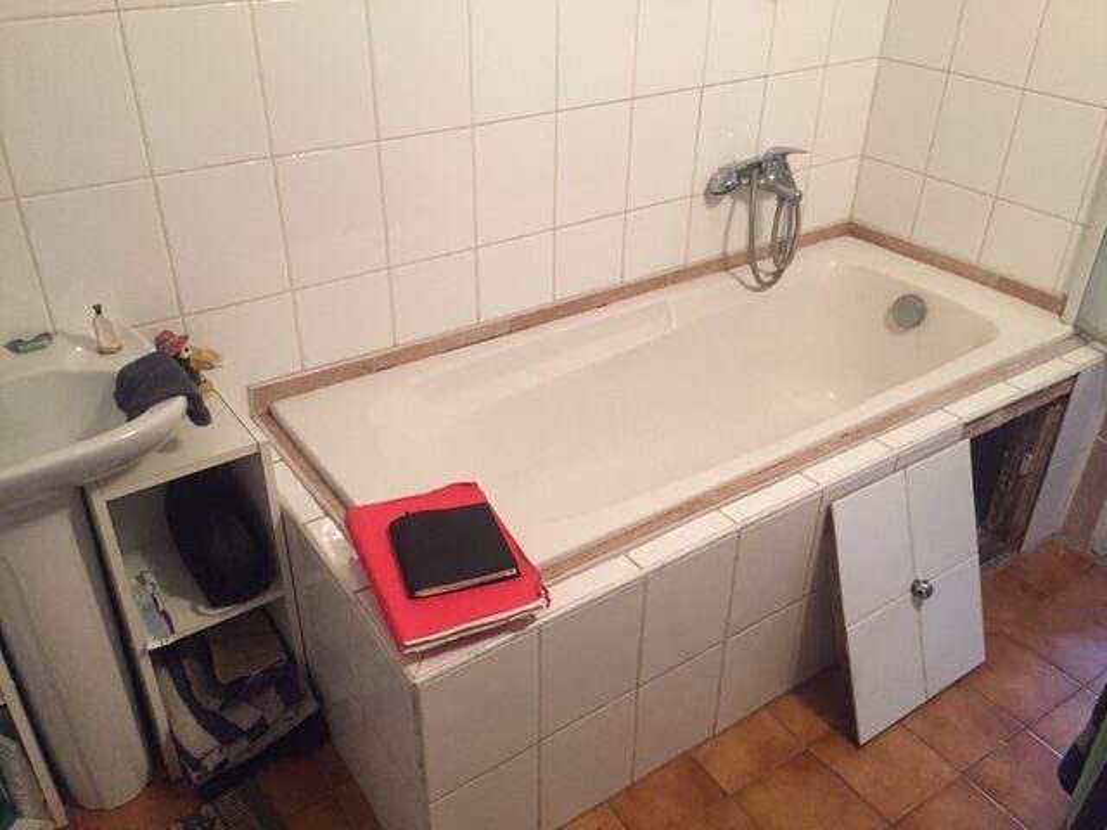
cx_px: 554
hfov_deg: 61.7
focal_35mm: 29
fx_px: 927
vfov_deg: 48.2
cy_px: 415
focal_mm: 4.15
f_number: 2.2
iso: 250
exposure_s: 1/20
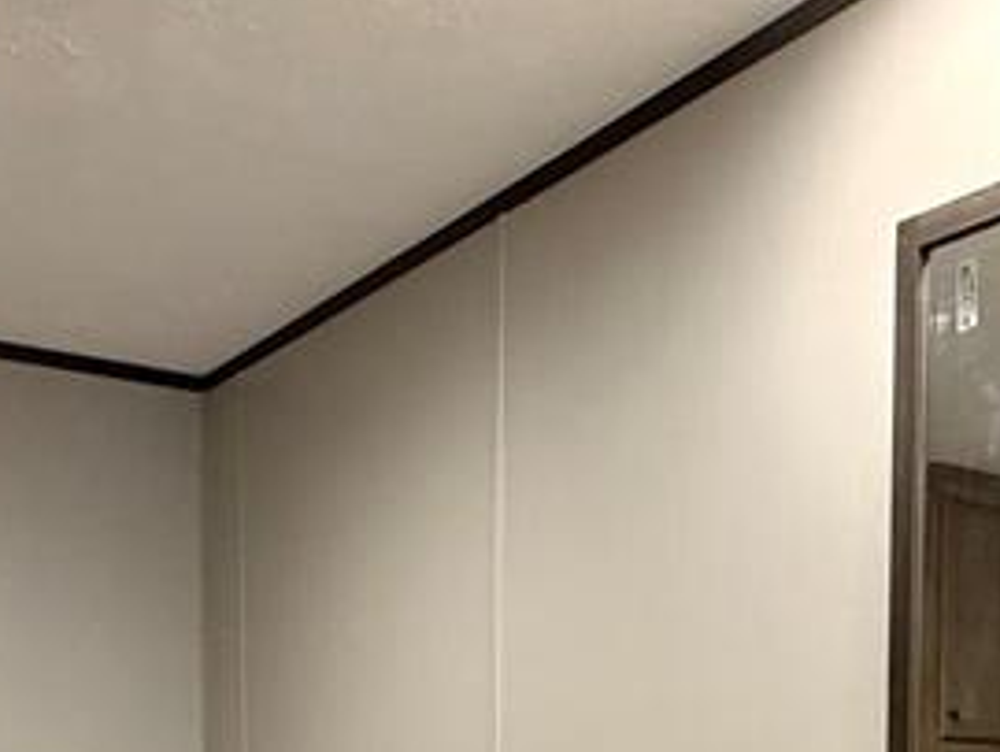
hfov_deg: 35.5
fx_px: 1532
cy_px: 919
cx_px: 722
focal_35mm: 53
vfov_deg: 24.7
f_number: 2.2
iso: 320
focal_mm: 2.22
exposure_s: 1/120
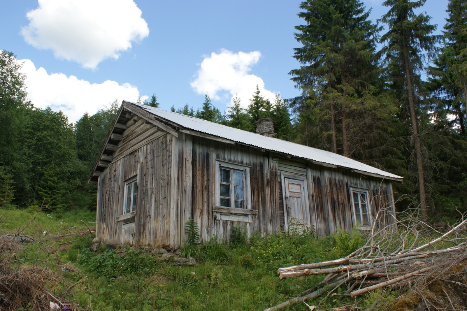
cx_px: 234
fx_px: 350
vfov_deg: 47.9
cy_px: 156
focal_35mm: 27
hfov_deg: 67.4
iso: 100
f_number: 9
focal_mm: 18
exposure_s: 1/80
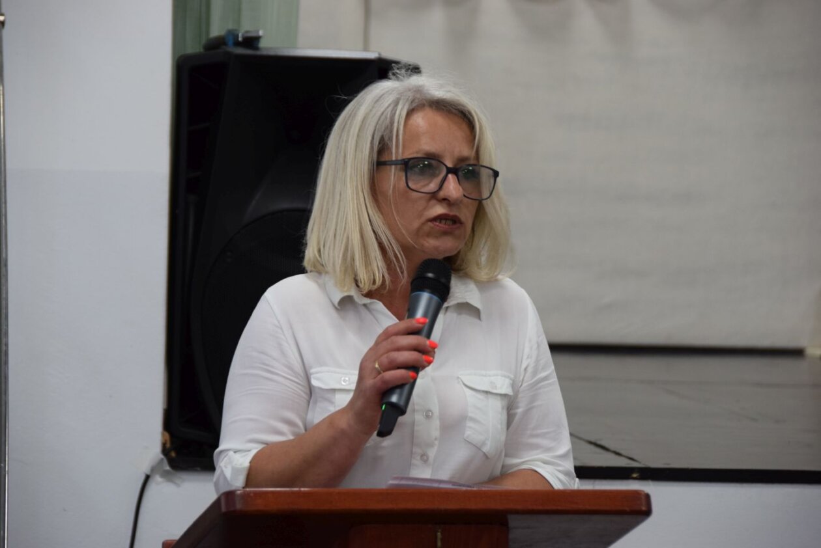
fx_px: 3834
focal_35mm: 168
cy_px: 274
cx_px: 410
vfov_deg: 8.2
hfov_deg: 12.2
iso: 720
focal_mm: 112
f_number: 5.3
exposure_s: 1/60
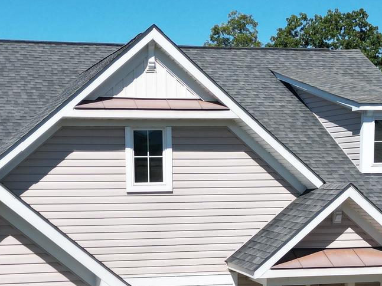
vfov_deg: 19.0
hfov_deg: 25.6
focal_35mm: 76
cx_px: 152
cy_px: 267
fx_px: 839
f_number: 1.7
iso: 200
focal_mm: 6.72
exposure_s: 1/5000
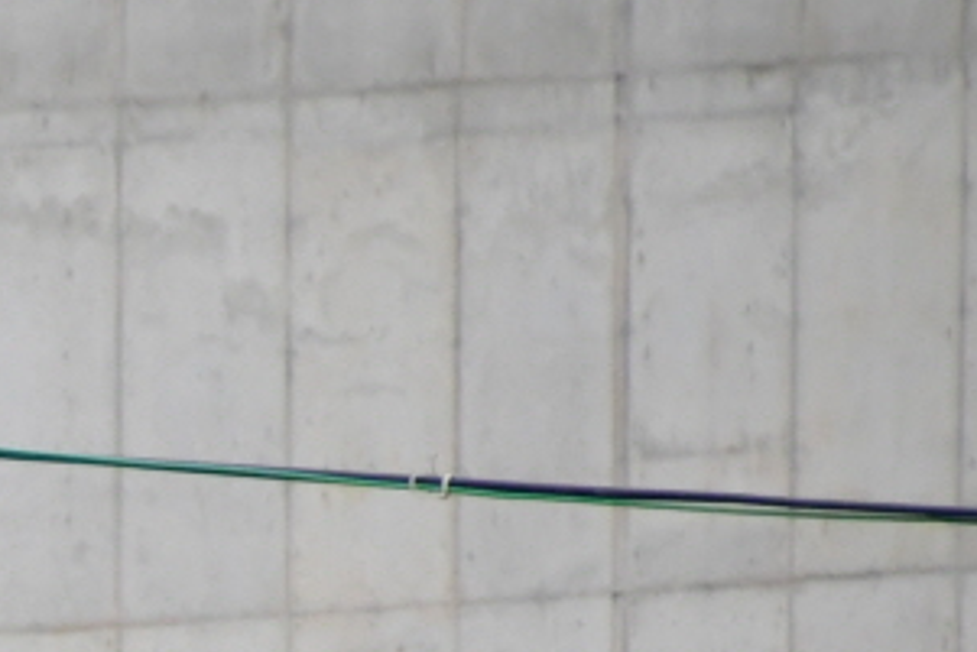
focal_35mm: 1593
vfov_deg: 0.9
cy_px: 1427
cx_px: -1263
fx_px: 43251
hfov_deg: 1.3
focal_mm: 230
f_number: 6.3
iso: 1600
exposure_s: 1/640
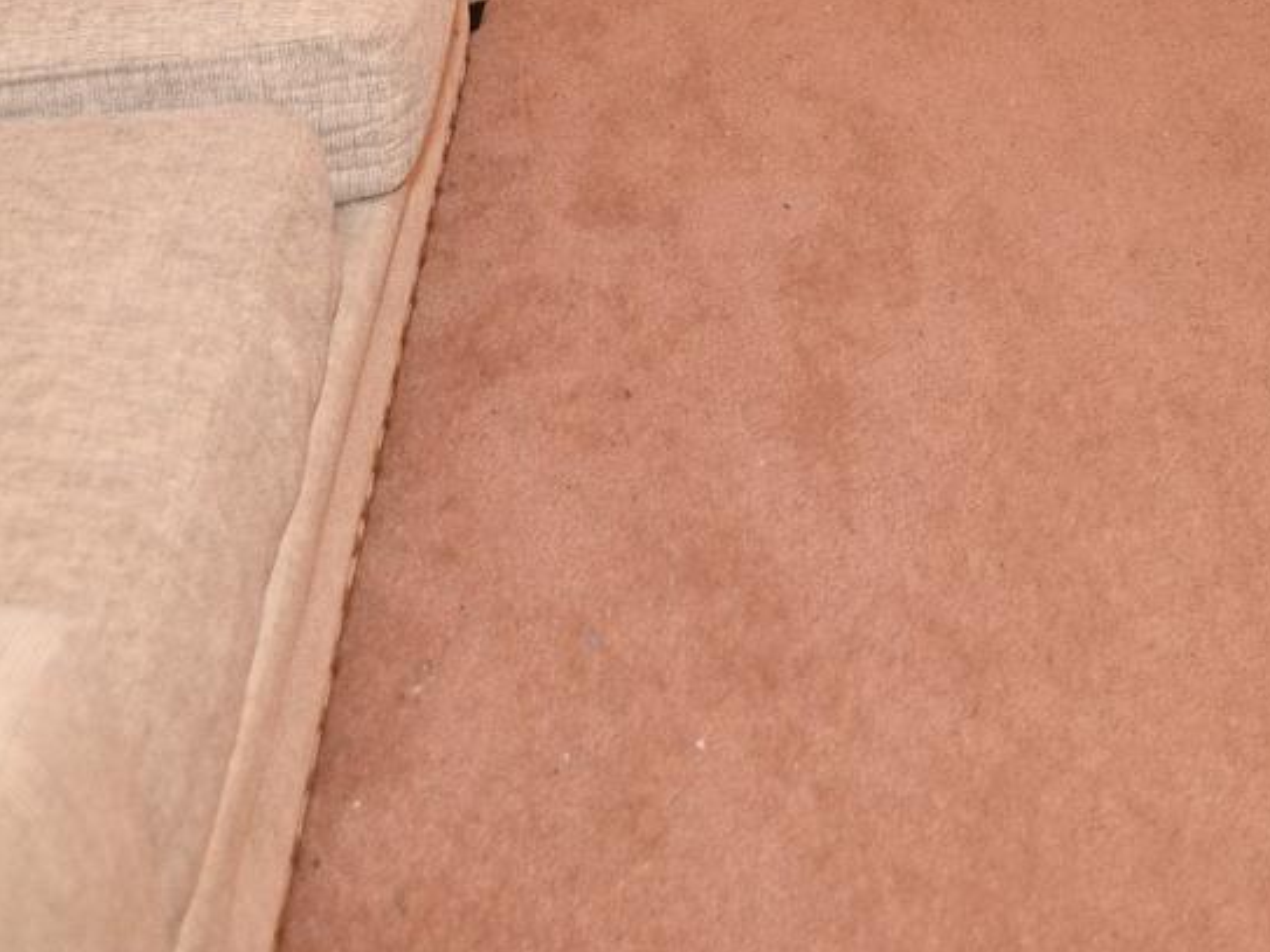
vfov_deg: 20.7
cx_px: 854
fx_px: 2127
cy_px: -554
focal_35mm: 58
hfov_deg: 32.9
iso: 1600
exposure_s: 1/60
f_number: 2.8
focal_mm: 16
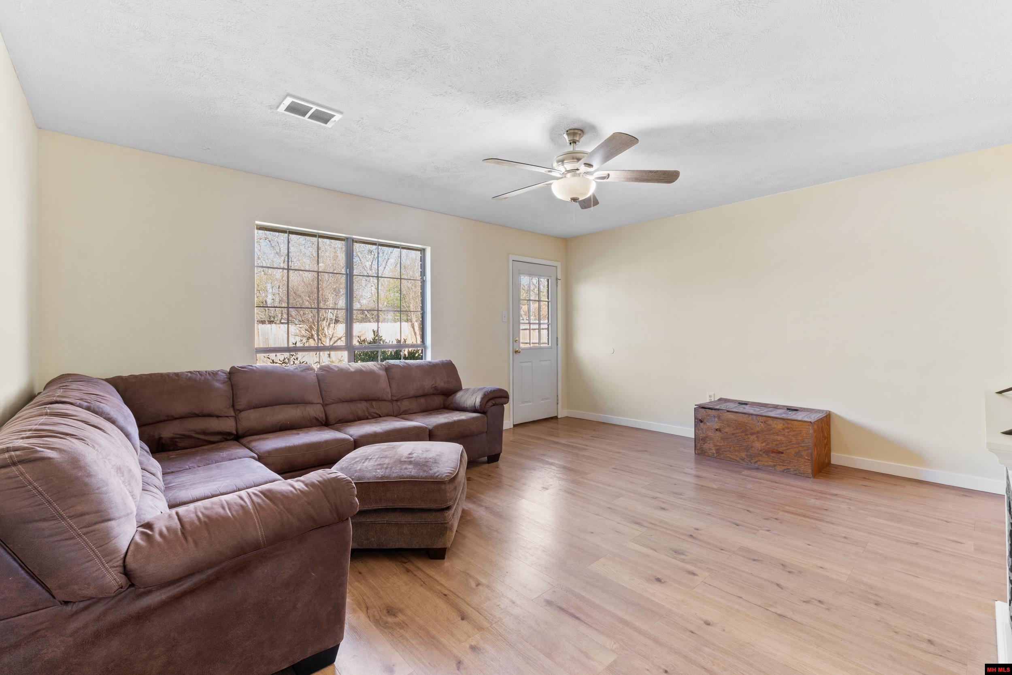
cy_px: 338
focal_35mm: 15
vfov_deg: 77.3
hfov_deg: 100.4
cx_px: 506
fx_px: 422
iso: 200
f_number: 9
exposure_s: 1/1.67
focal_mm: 10
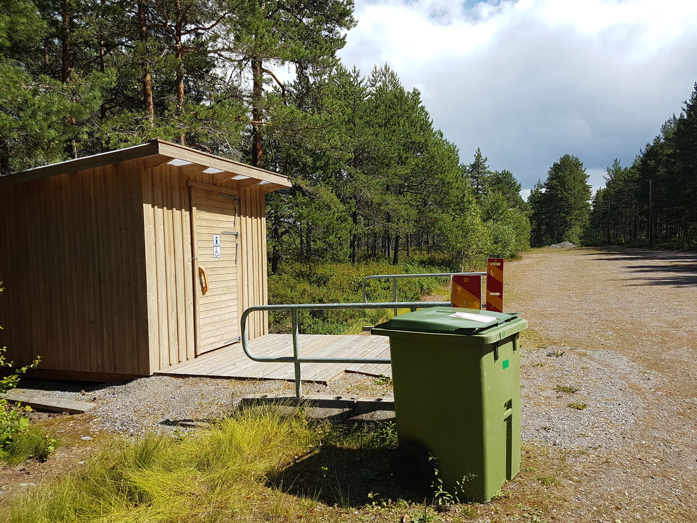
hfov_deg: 67.3
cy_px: 262
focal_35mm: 26
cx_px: 348
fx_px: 524
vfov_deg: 53.1
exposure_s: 1/1940
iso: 40
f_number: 1.7
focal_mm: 4.2
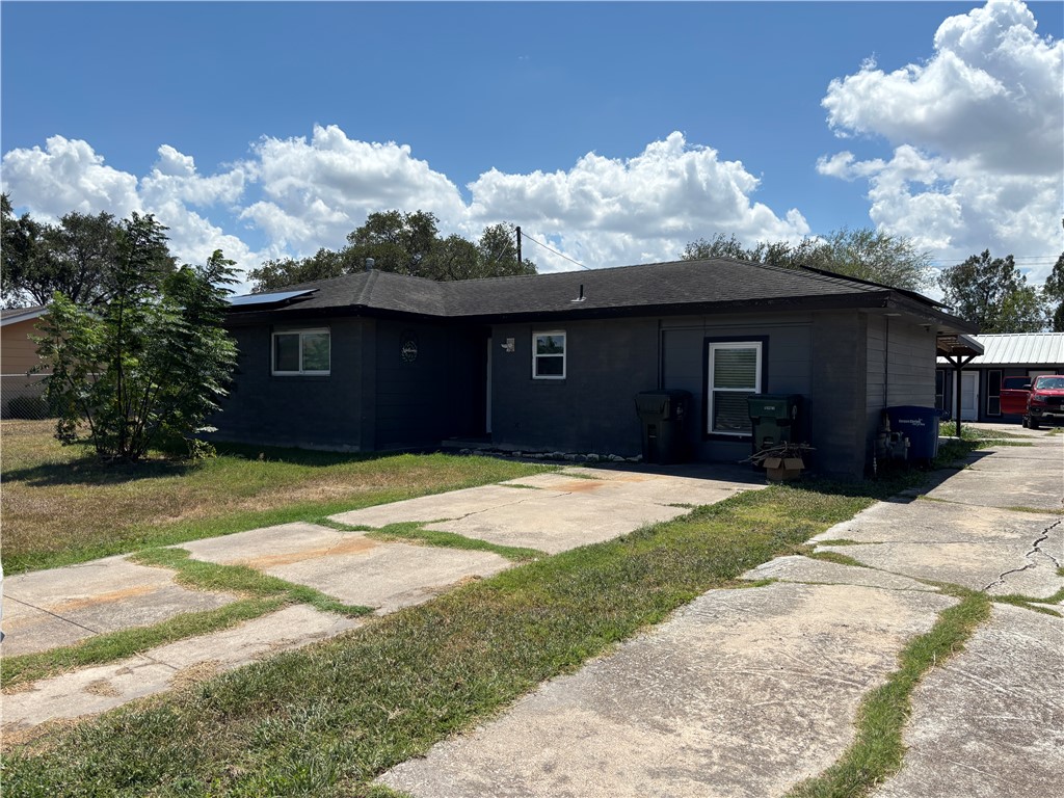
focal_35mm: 26
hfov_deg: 67.3
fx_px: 799
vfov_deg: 53.1
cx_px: 532
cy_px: 399
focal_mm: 5.96
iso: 50
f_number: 1.6
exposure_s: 1/5618
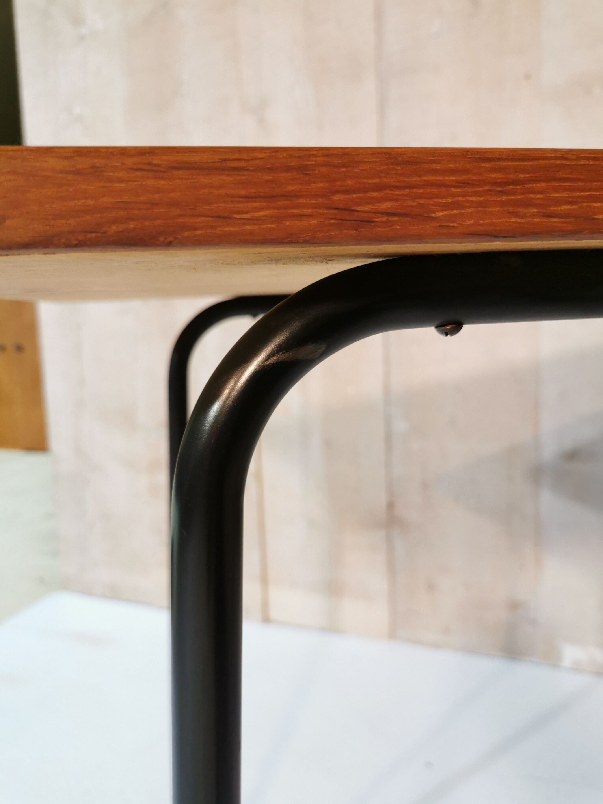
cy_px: 402
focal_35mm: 27
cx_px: 302
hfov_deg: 51.4
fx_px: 627
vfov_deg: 65.3
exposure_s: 1/50
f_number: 1.8
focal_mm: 5.58
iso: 125
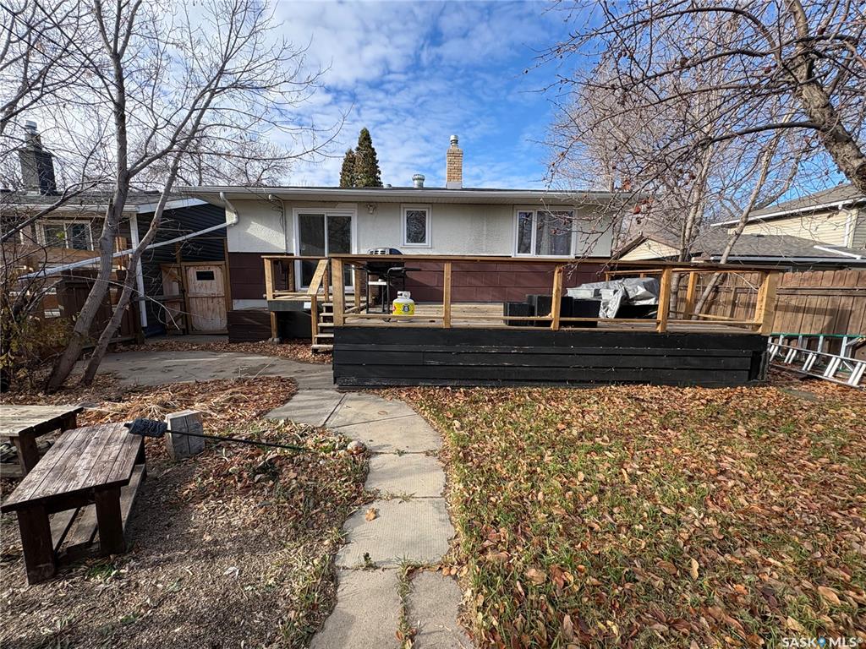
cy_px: 324
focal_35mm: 14
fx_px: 350
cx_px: 433
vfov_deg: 85.7
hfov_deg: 102.1
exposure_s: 1/464
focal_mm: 2.22
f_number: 2.2
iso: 64
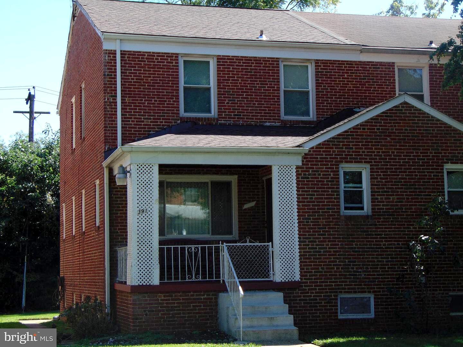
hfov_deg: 27.4
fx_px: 950
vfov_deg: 20.7
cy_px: 174
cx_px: 232
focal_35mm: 71
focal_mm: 12.8
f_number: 3.7
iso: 80
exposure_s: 1/320
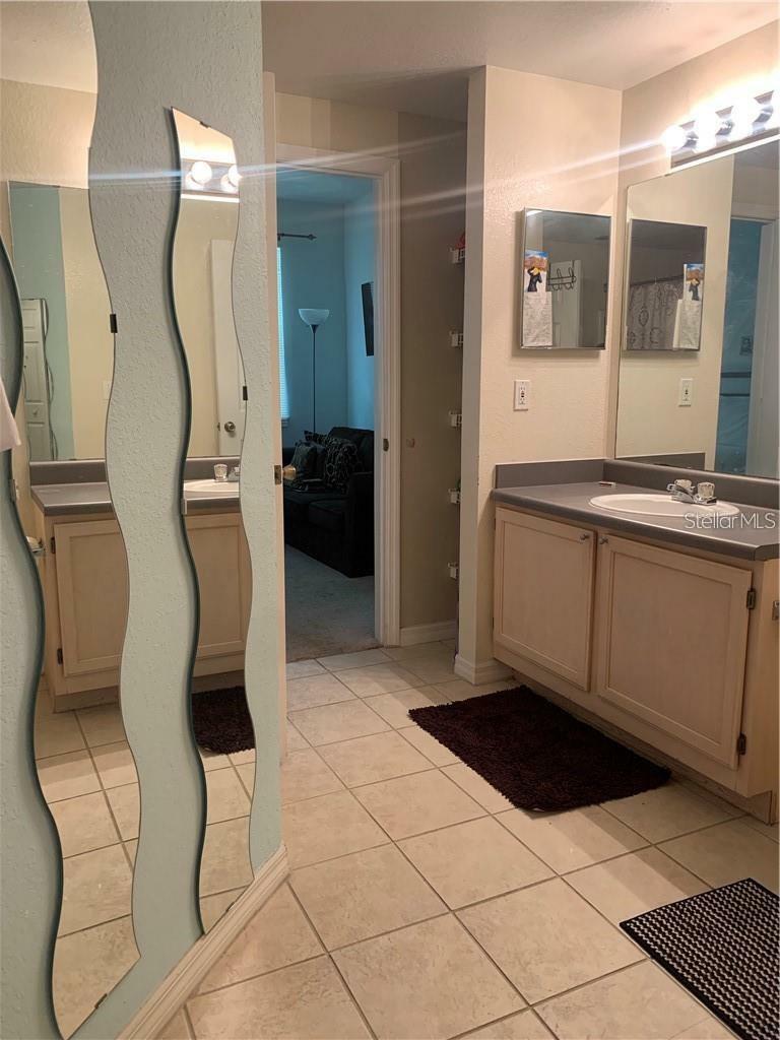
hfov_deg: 53.1
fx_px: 781
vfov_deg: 67.3
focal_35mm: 26
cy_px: 520
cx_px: 390
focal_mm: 4.25
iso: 125
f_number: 1.8
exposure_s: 1/60
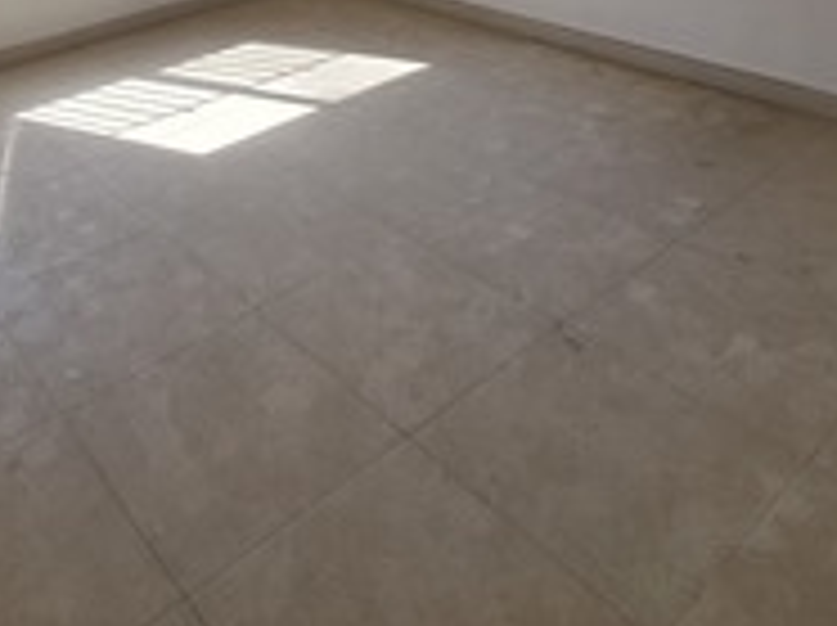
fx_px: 773
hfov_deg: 55.3
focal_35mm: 32
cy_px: 2
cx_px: 259
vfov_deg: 39.1
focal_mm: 2.2
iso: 20
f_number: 1.9
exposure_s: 1/100
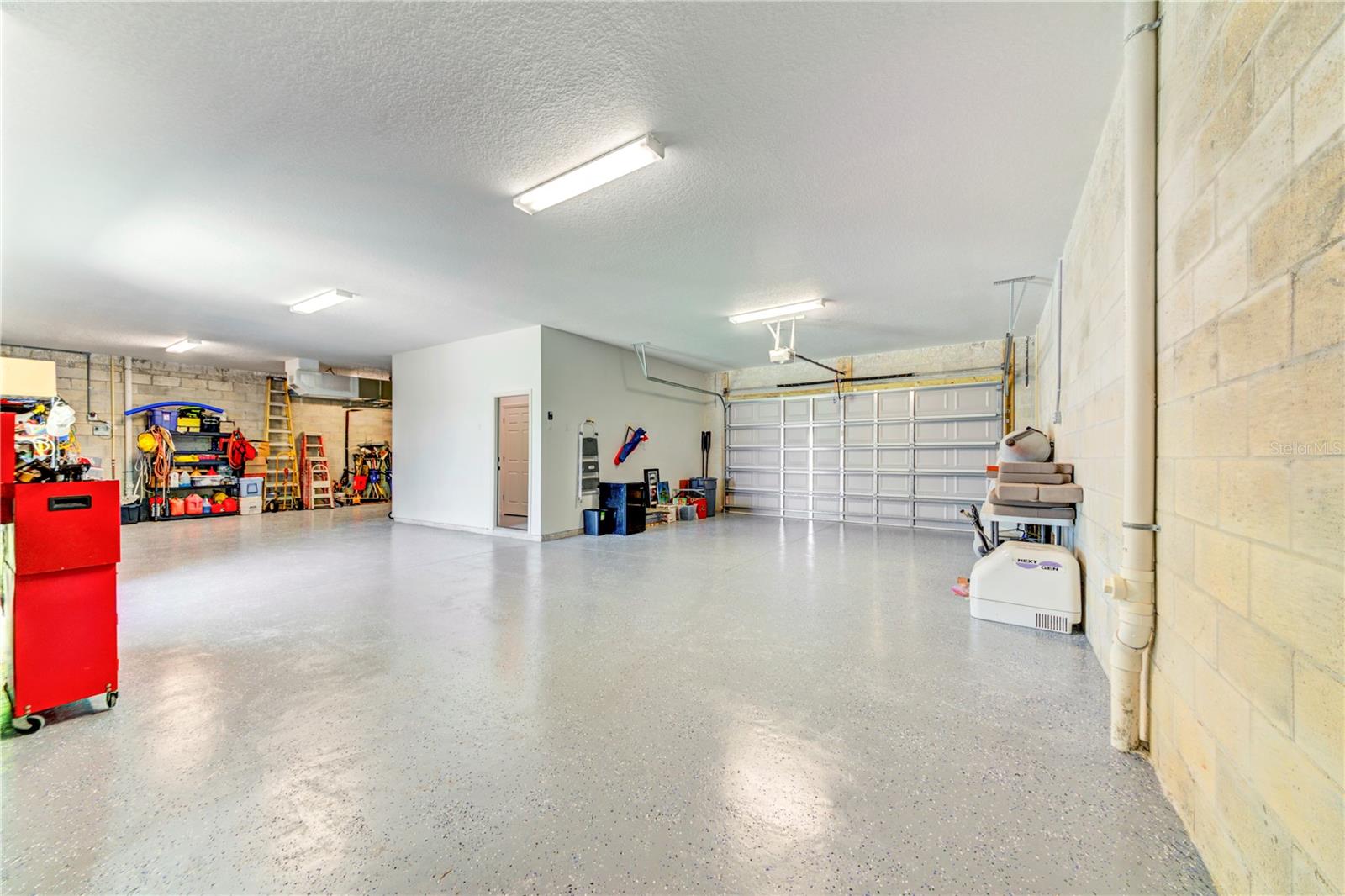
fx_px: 448
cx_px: 672
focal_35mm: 12
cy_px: 448
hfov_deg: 112.6
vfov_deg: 90.0
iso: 400
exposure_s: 1/8
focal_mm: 12
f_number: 8
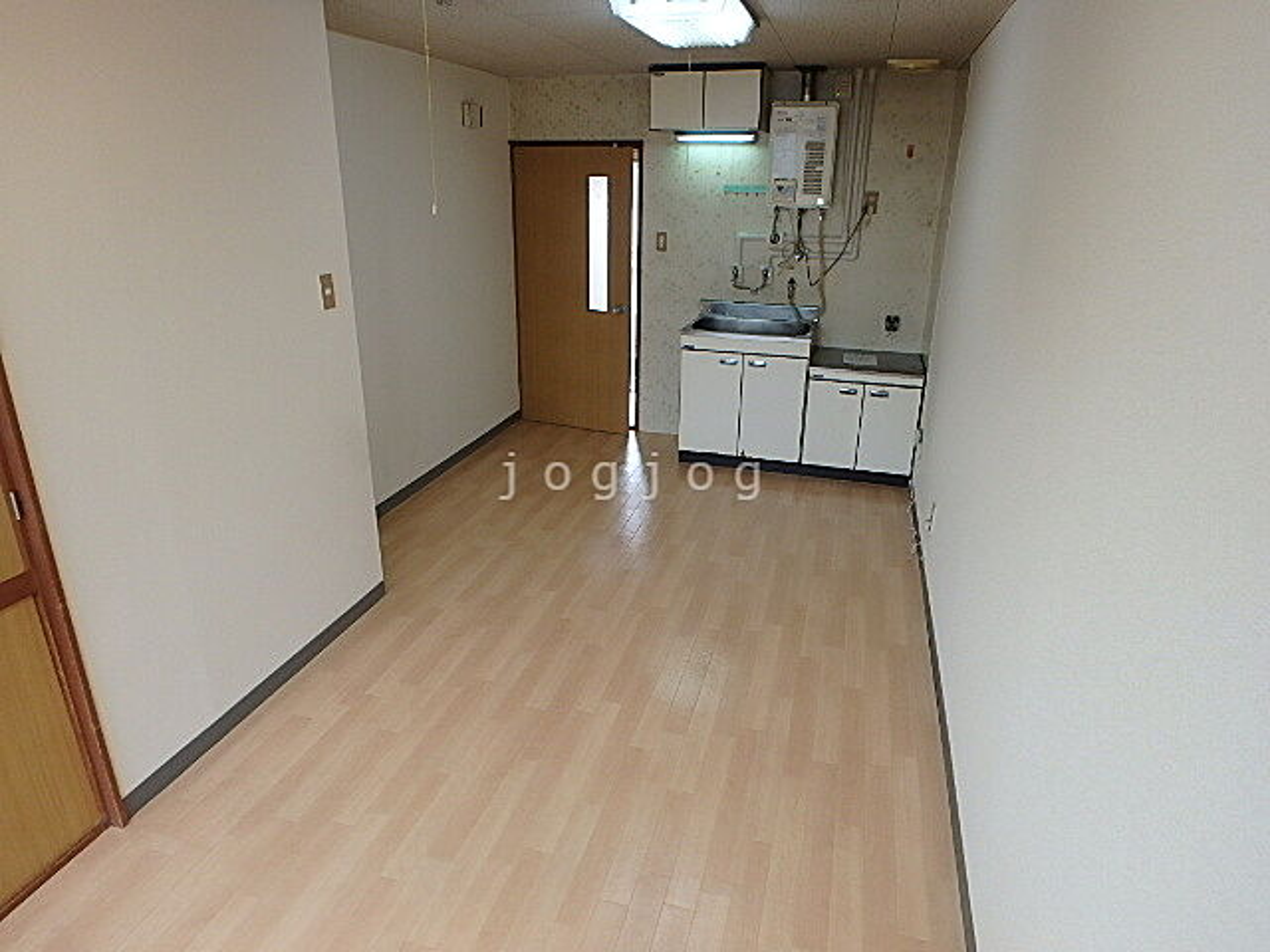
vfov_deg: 63.4
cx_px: 635
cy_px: 476
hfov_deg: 79.0
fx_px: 770
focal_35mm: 21
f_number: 3.5
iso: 200
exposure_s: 1/60
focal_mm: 3.7
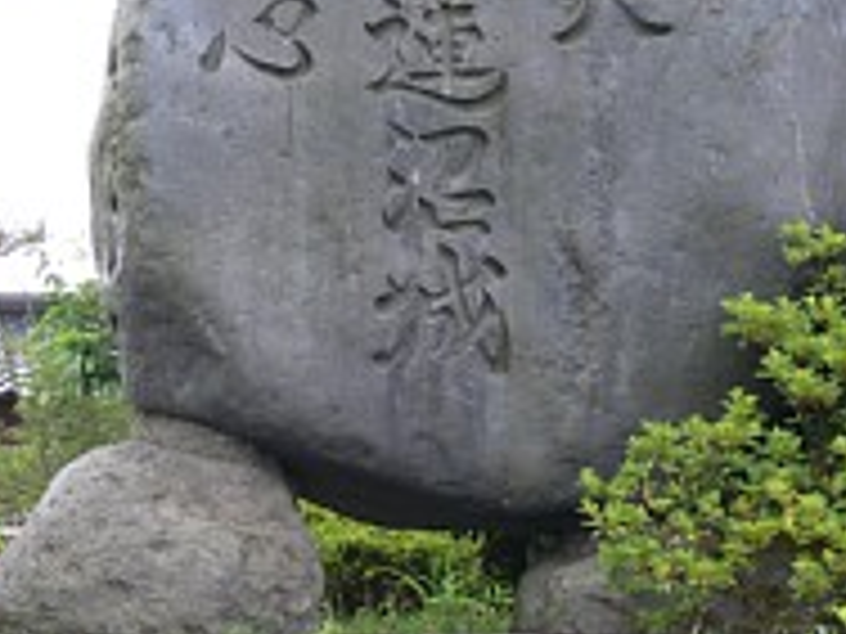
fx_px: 3226
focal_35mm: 132
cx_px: 400
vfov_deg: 11.2
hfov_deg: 14.9
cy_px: 189
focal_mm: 13
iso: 80
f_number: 4
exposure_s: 1/125
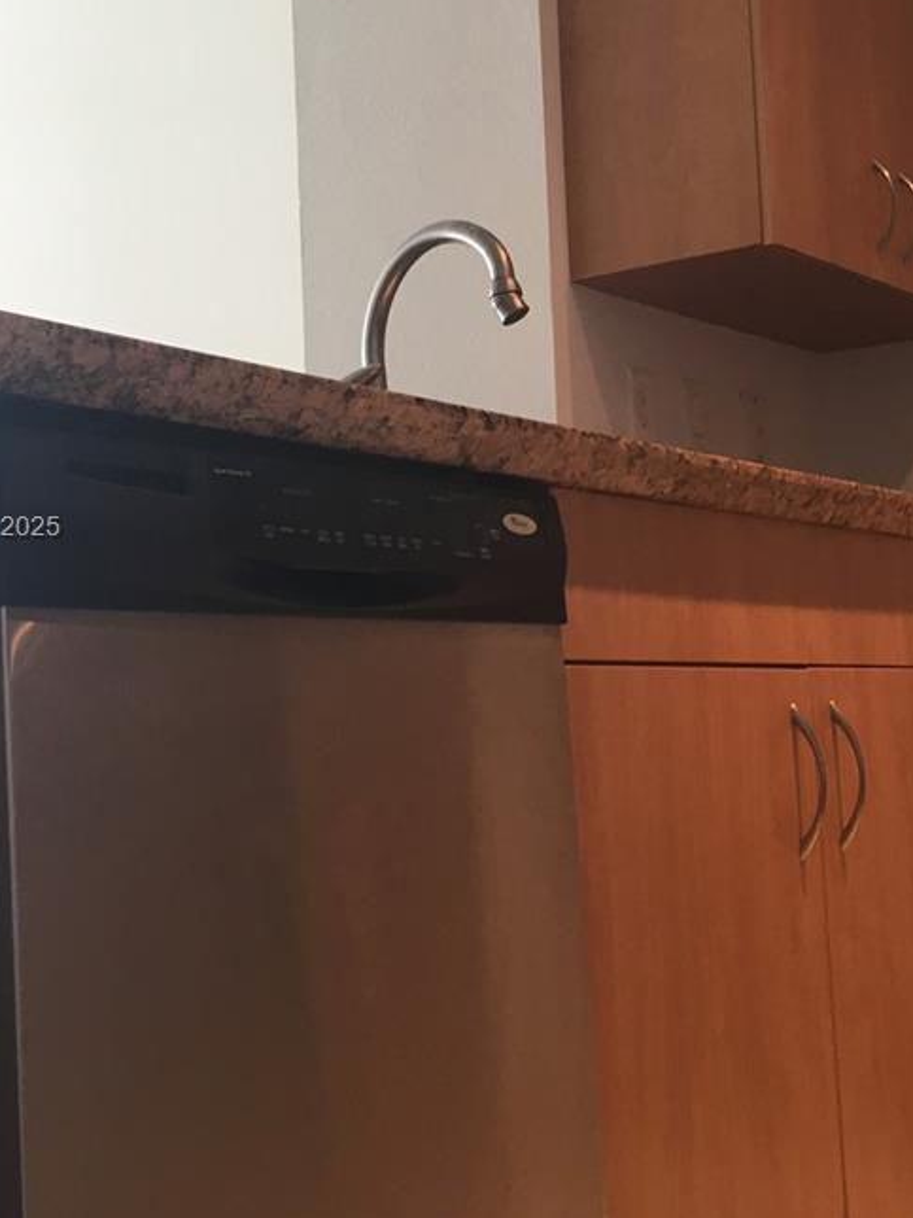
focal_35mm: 54
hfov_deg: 27.0
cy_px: 530
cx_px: 561
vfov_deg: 35.5
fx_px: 1899
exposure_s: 1/30
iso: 50
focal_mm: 4.15
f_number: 2.2
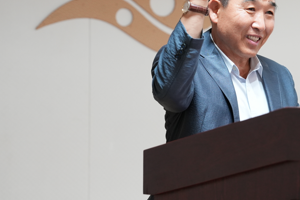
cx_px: 223
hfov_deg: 14.2
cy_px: 32
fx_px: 1200
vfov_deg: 9.5
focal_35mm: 144
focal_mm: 70
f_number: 3.2
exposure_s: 1/100
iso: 1250
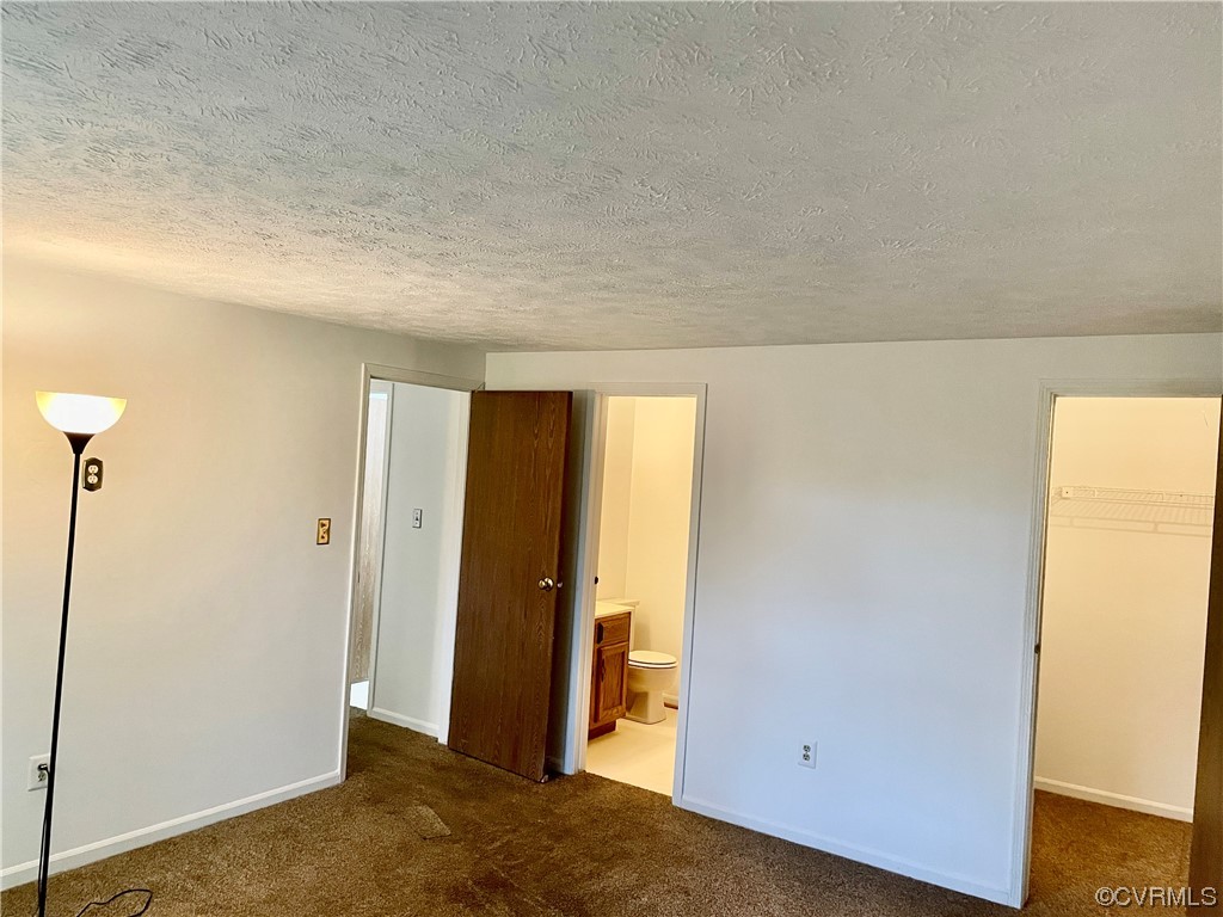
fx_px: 919
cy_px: 458
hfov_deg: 67.3
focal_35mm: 26
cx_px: 612
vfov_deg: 53.1
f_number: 1.6
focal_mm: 4.2
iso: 500
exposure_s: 1/60
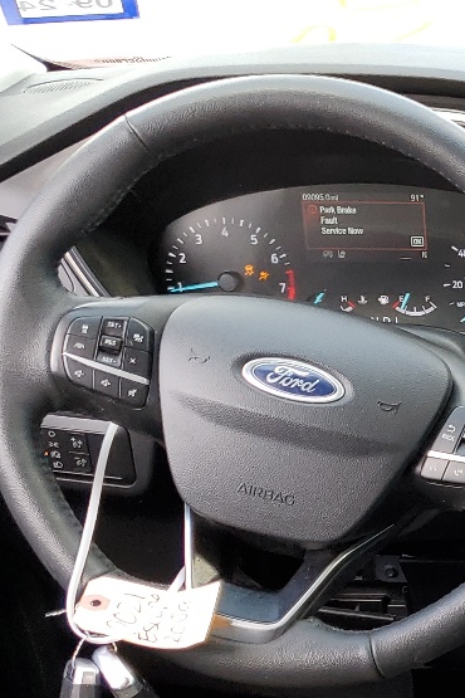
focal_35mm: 78
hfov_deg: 15.0
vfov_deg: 24.9
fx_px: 1511
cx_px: 861
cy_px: 677
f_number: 1.5
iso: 50
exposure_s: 1/132
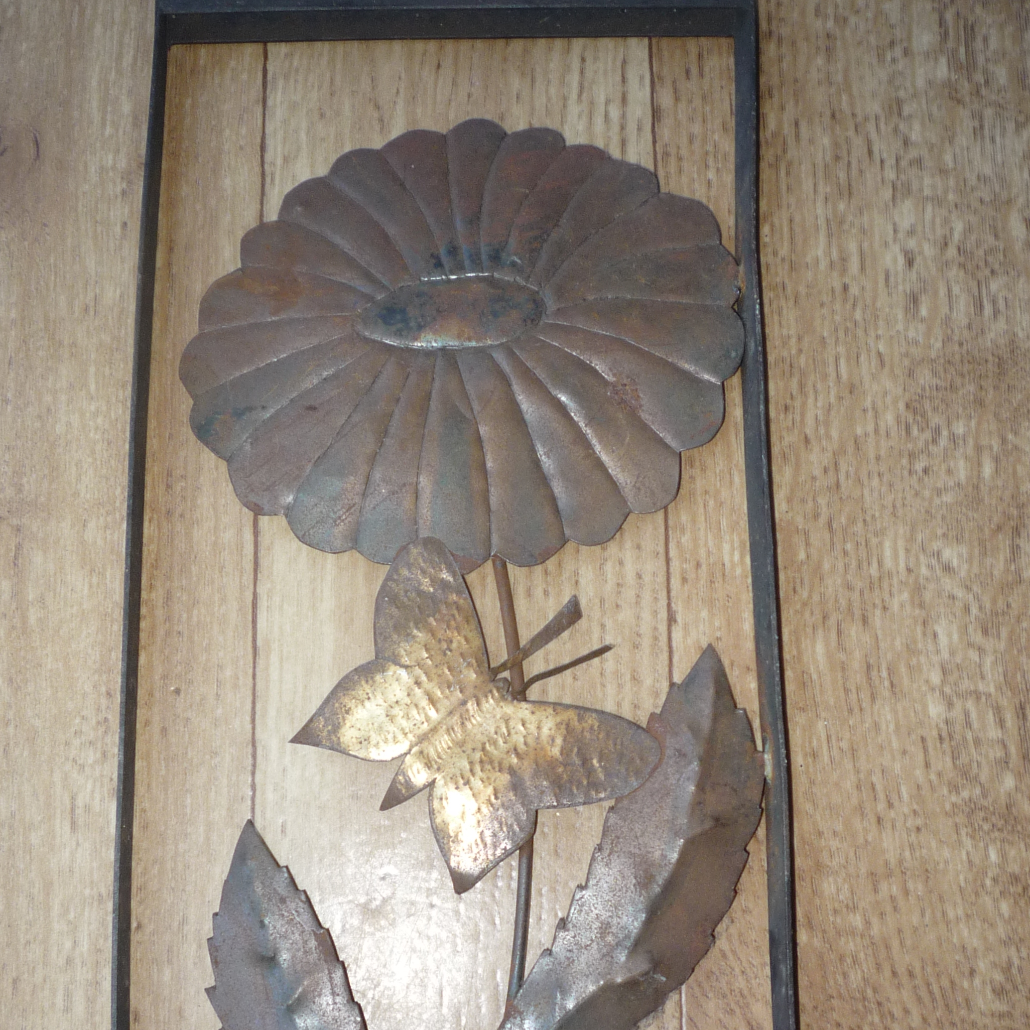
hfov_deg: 37.5
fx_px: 1515
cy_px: 667
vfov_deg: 37.2
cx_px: 475
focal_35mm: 45
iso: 100
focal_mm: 5.2
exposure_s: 1/30
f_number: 3.3
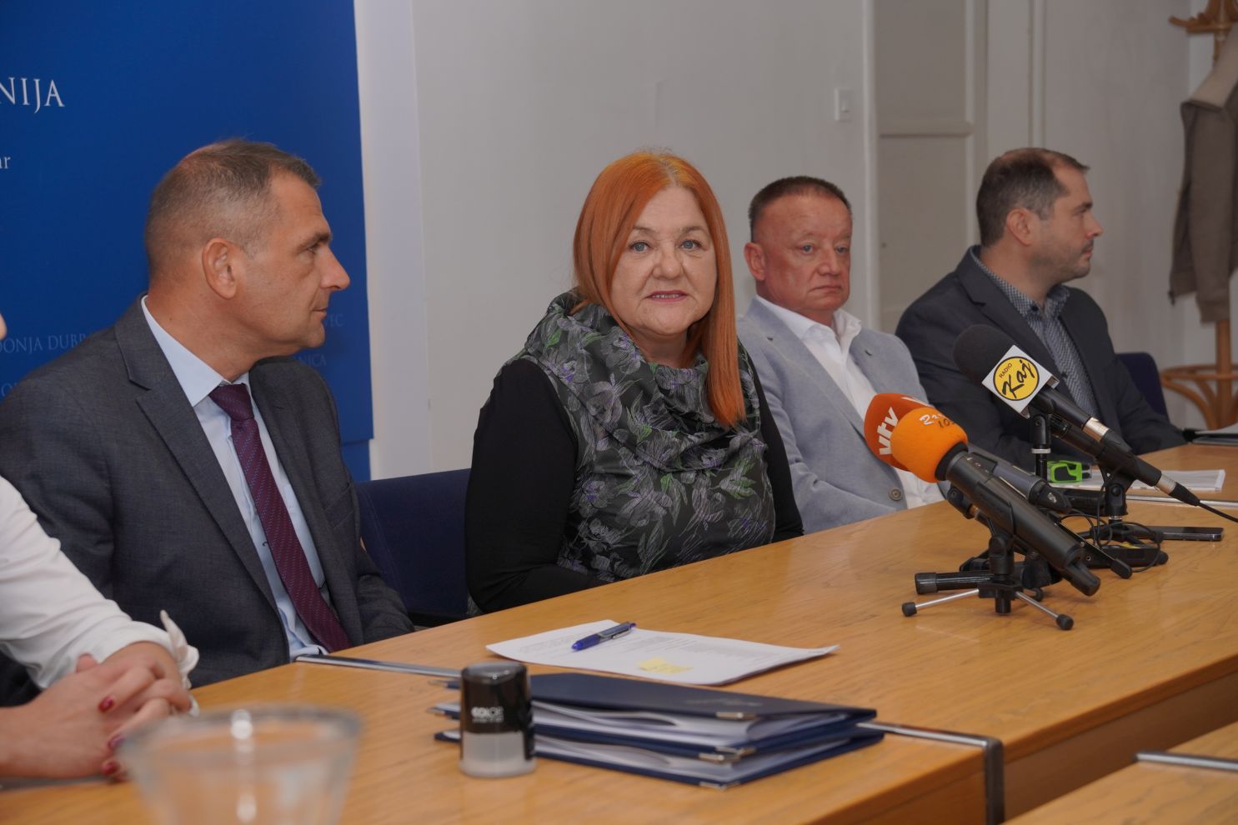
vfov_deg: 18.2
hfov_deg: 27.0
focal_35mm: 75
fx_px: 2579
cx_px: 619
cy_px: 412
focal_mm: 50
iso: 250
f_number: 4.5
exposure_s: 1/320
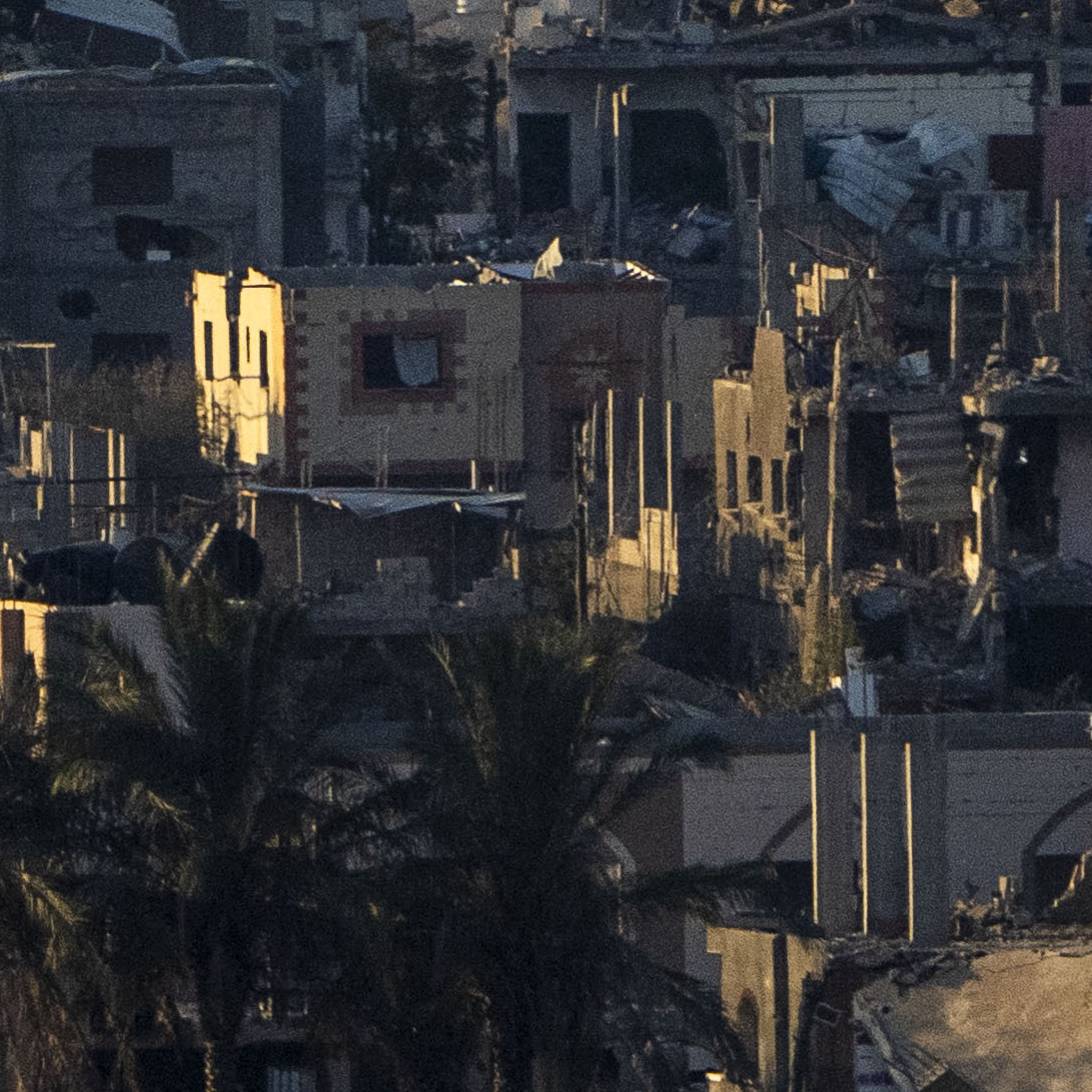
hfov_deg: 0.4
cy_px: -33
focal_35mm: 3929
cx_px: -1293
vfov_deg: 0.4
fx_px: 140227
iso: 400
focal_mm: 600
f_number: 8
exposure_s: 1/1250
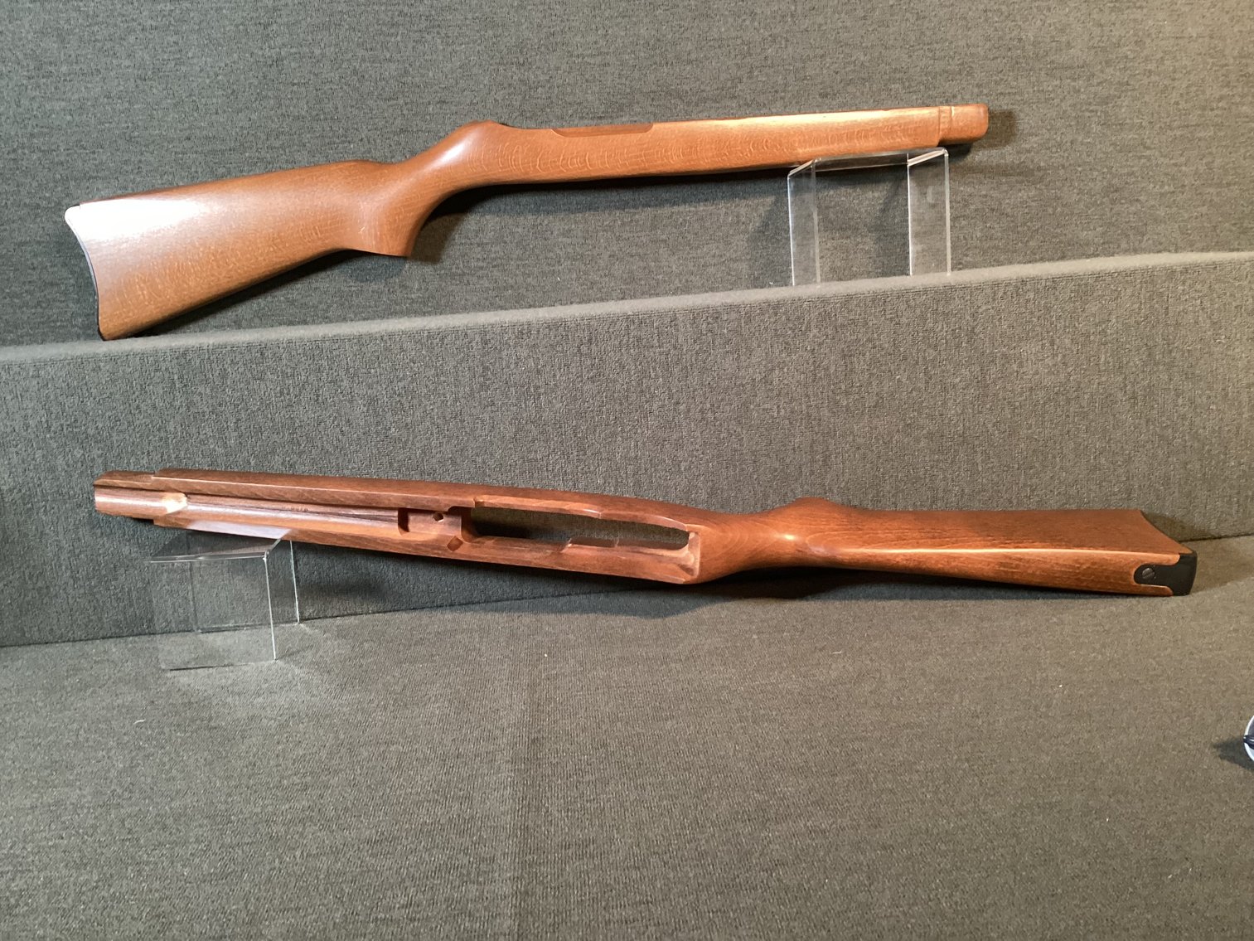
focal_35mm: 31
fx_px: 1123
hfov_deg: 58.3
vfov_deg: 45.4
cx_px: 627
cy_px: 470
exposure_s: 1/30
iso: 320
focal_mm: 3.3
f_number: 2.4
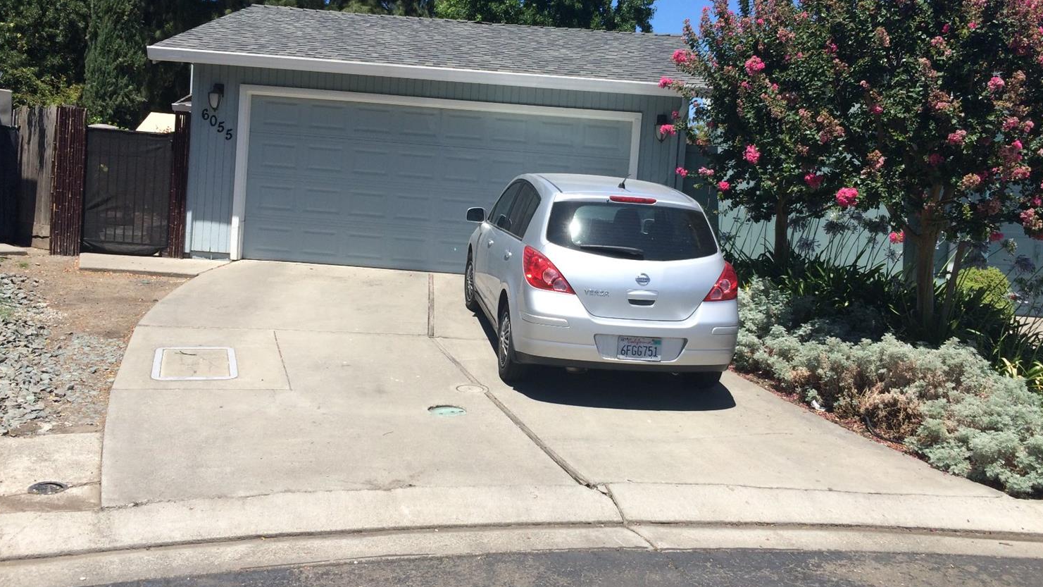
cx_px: 521
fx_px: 885
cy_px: 248
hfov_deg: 61.0
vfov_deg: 36.6
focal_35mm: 32
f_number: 2.2
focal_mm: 4.15
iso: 32
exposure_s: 1/2053
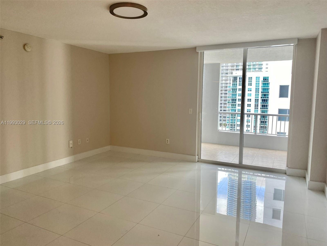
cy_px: 123
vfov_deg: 53.1
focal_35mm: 26
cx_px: 164
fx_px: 246
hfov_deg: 67.3
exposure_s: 1/120
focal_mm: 4.25
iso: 64
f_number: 1.8
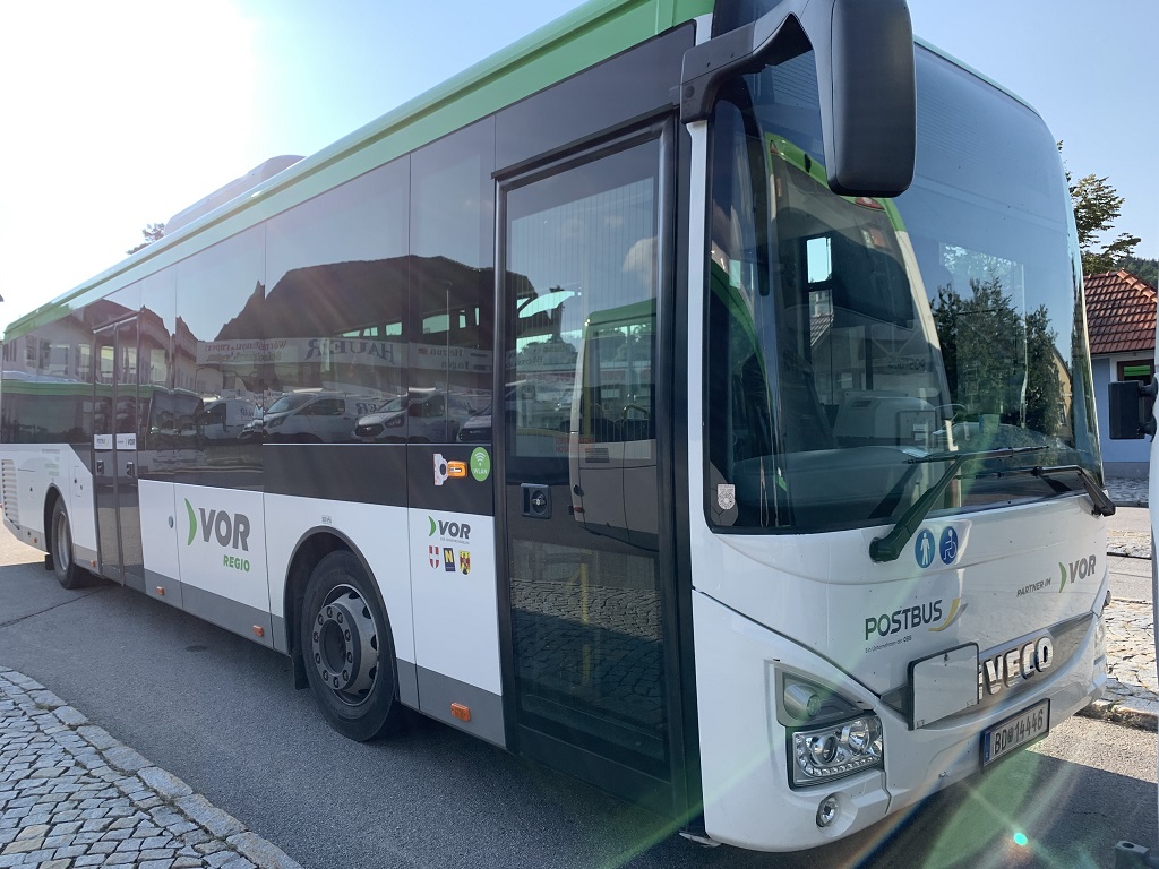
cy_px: 434
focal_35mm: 26
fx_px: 871
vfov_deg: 53.1
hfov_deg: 67.3
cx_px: 580
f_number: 1.8
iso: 25
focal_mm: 4.25
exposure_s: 1/759
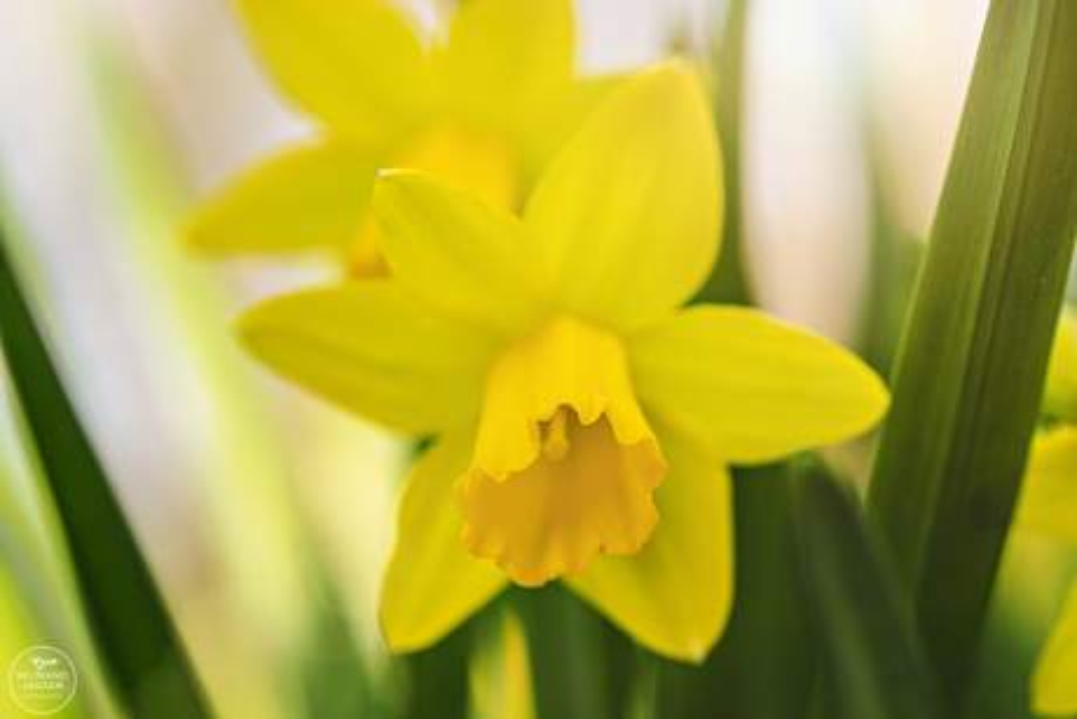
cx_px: 538
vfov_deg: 15.2
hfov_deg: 22.6
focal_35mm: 90
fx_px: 2693
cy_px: 360
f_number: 5.6
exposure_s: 1/100
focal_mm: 90
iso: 400
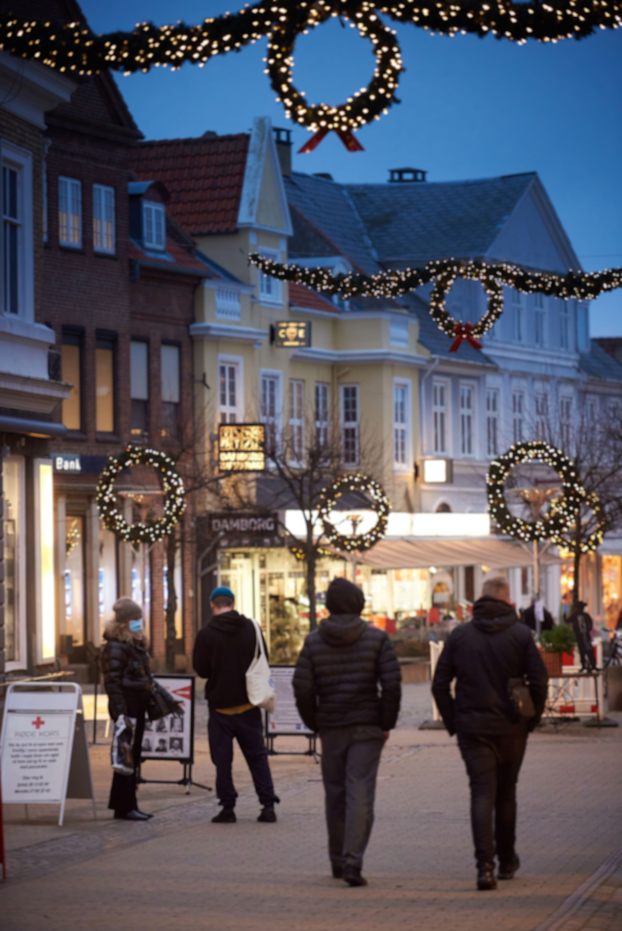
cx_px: 311
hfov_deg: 9.8
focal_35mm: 140
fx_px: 3625
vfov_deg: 14.6
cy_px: 466
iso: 2500
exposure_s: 1/200
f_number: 2.8
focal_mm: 140
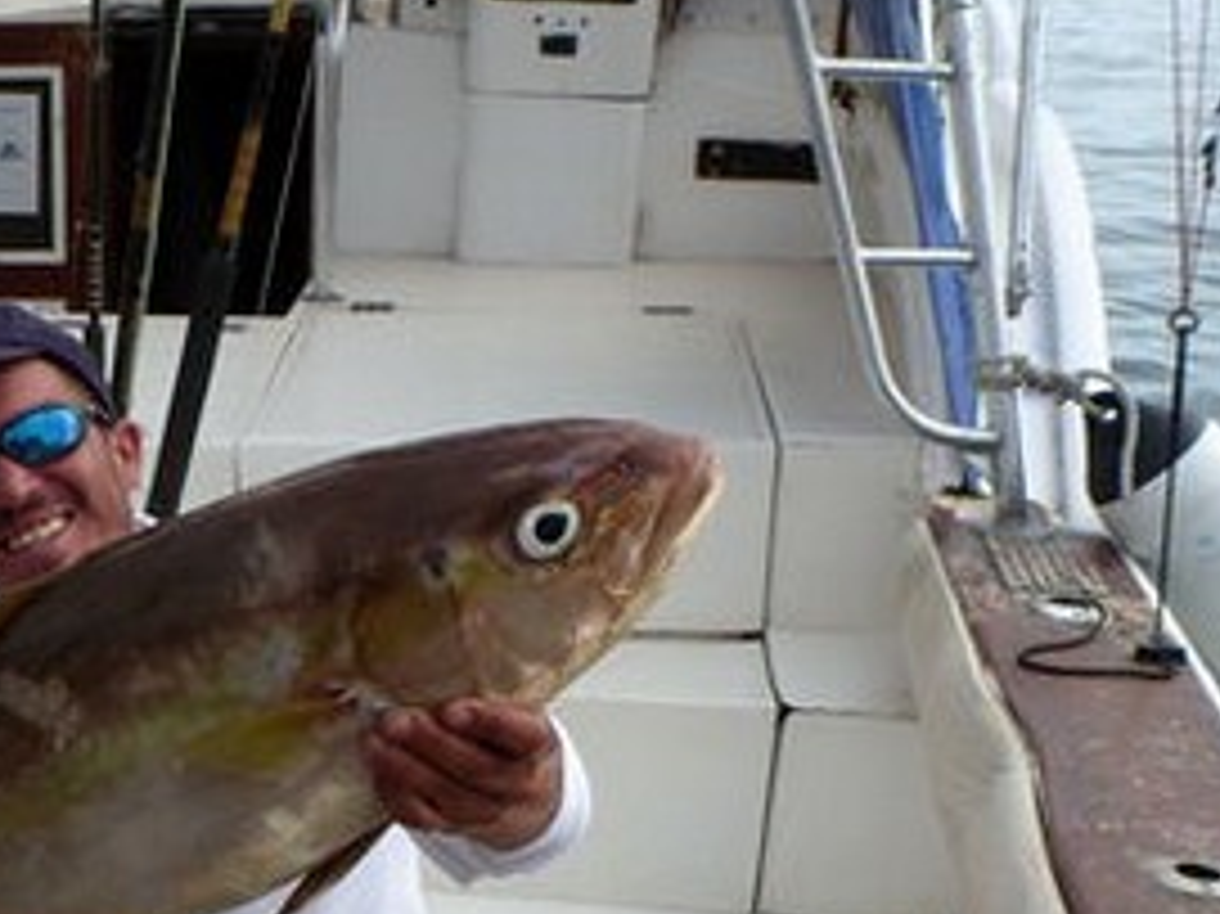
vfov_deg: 21.9
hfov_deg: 28.5
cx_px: 95
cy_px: 878
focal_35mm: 65
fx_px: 2290
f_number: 3.3
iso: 100
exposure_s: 1/500
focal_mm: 4.9
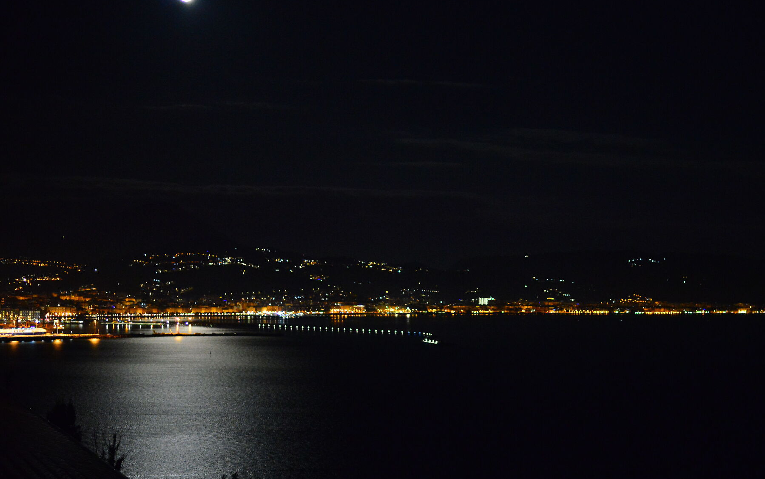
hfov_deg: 30.0
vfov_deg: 19.2
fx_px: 1418
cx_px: 497
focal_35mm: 68
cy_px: 244
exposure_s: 1/100
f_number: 1.8
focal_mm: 50
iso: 4000
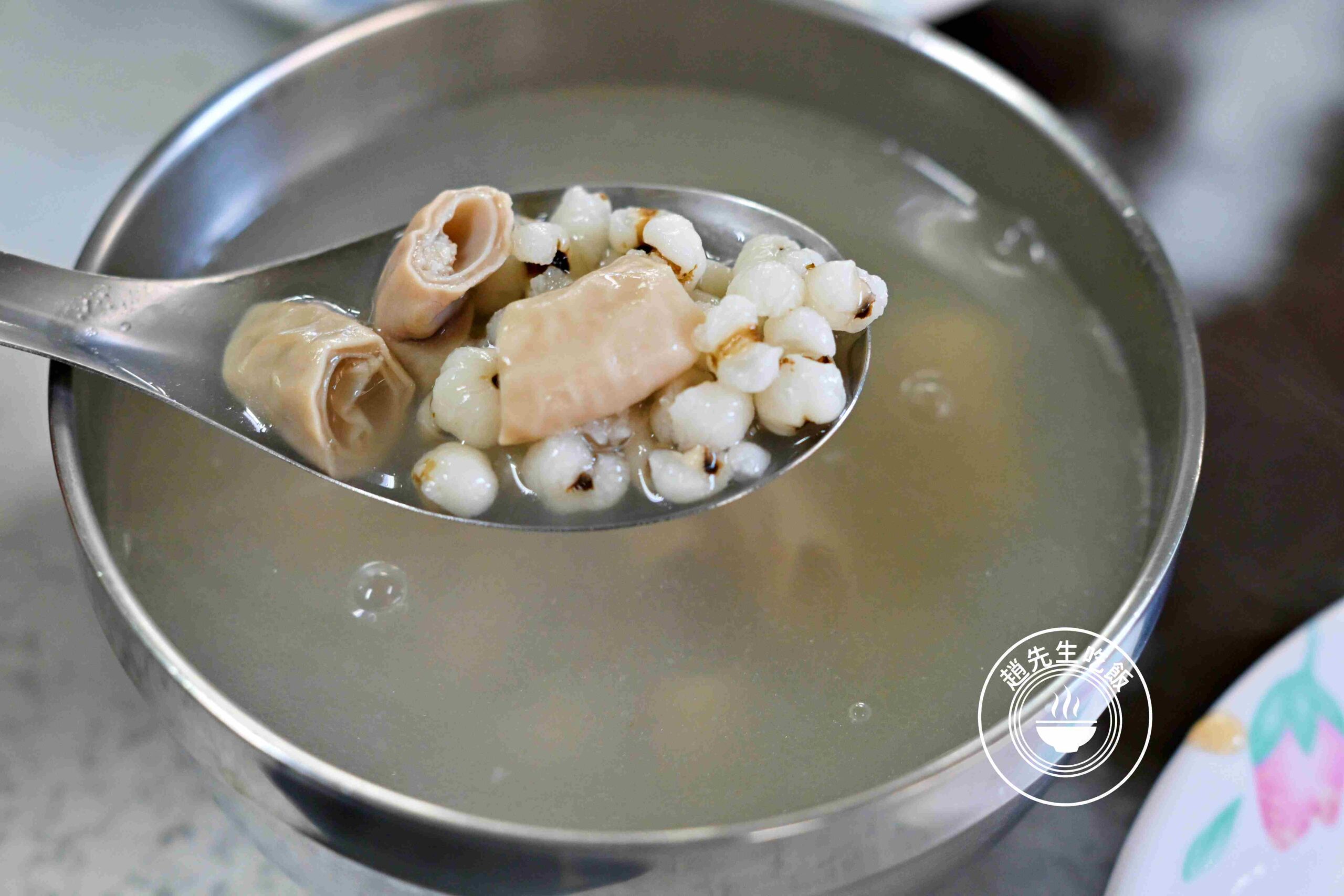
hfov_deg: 27.0
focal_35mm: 75
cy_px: 448
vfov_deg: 18.2
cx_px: 672
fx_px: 2800
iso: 800
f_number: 3.2
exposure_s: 1/160
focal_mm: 50
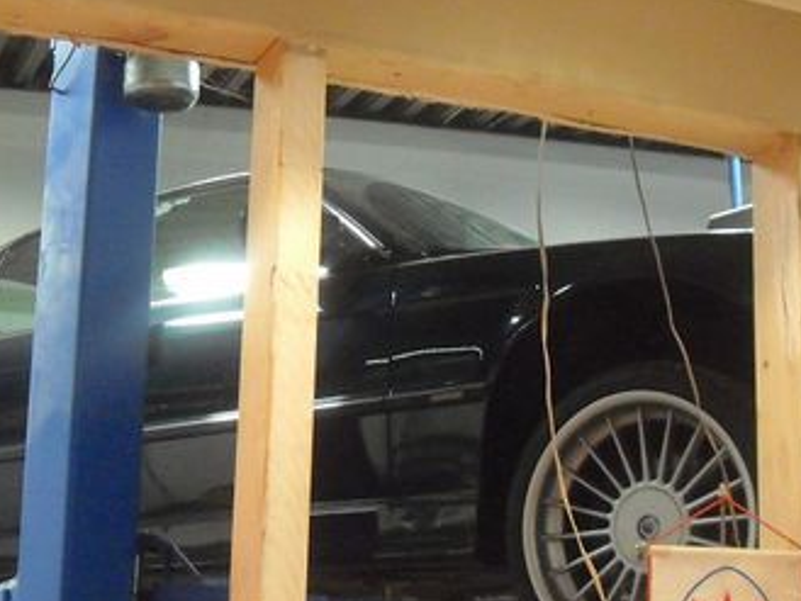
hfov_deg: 26.9
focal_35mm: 72
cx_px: 304
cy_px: 380
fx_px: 1667
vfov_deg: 20.4
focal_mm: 6.2
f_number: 2.7
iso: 800
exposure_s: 1/30
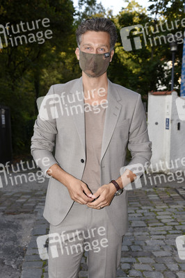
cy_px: 139
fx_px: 401
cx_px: 92
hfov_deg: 25.9
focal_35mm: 52
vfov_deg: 38.2
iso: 500
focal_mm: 52
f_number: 6.3
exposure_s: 1/160
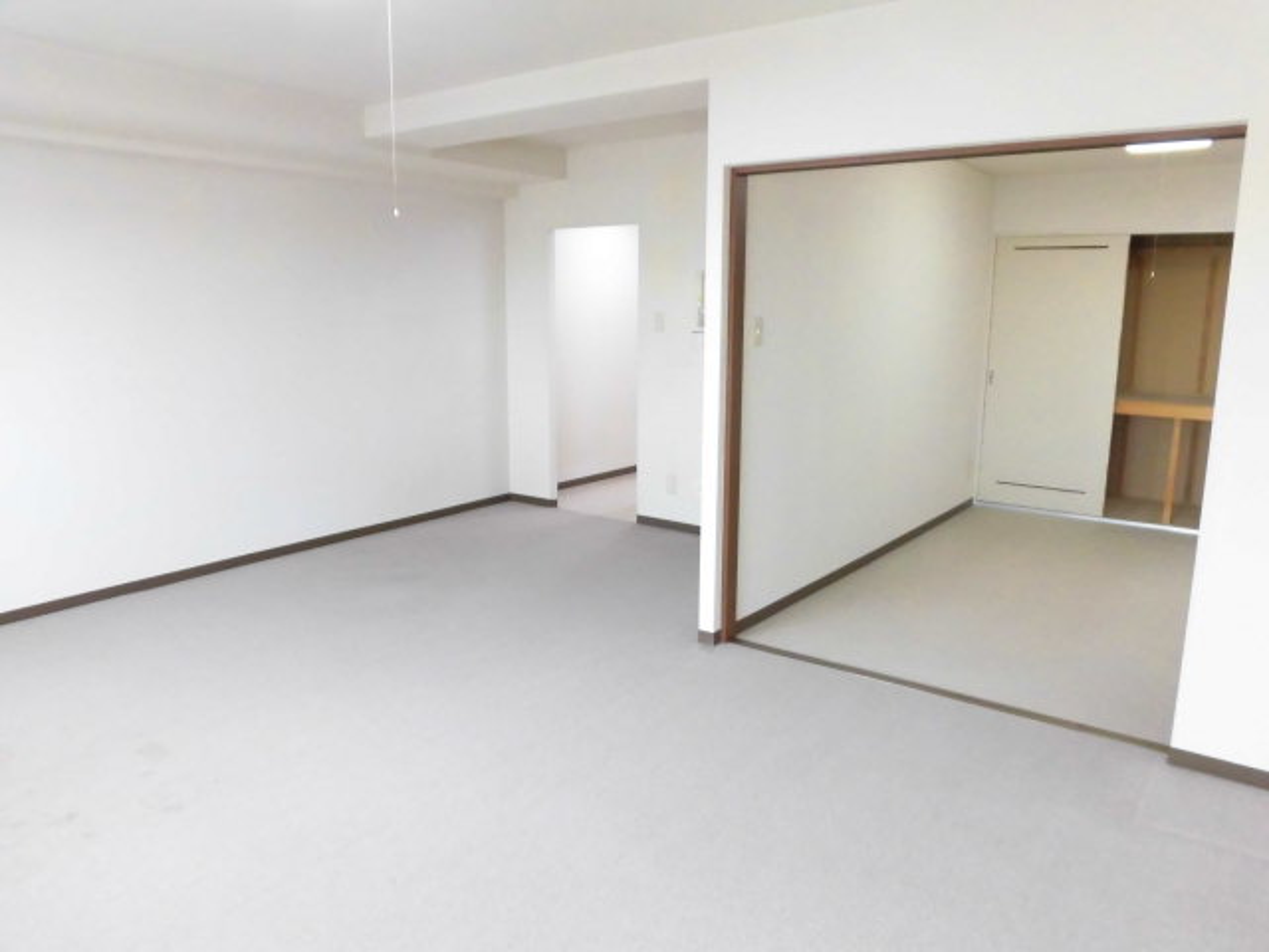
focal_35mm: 24
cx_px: 634
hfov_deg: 71.6
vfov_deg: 56.8
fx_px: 880
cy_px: 476
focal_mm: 4.3
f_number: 3.1
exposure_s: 1/30
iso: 320
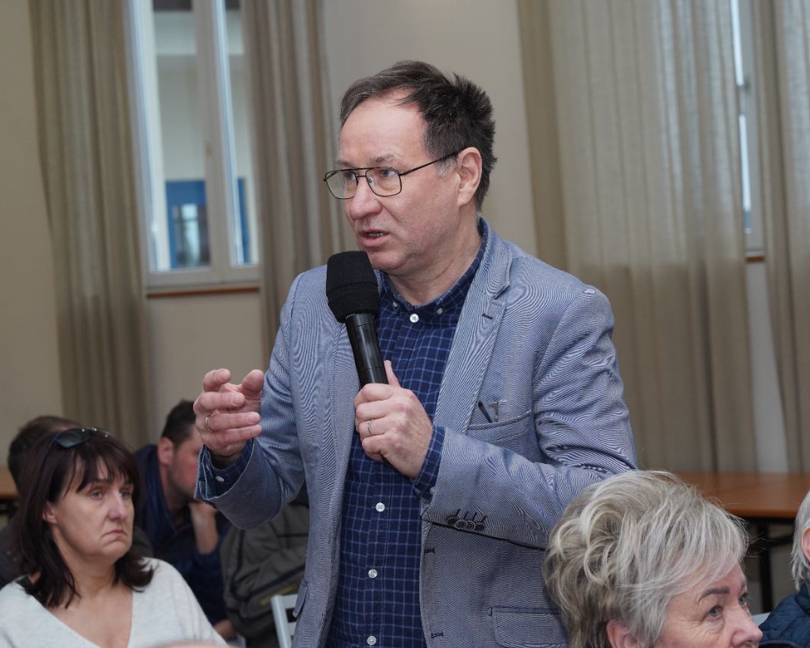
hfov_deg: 16.4
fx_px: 2805
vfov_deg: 13.2
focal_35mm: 117
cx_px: 341
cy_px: 324
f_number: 8
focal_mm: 103
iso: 1250
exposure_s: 1/100
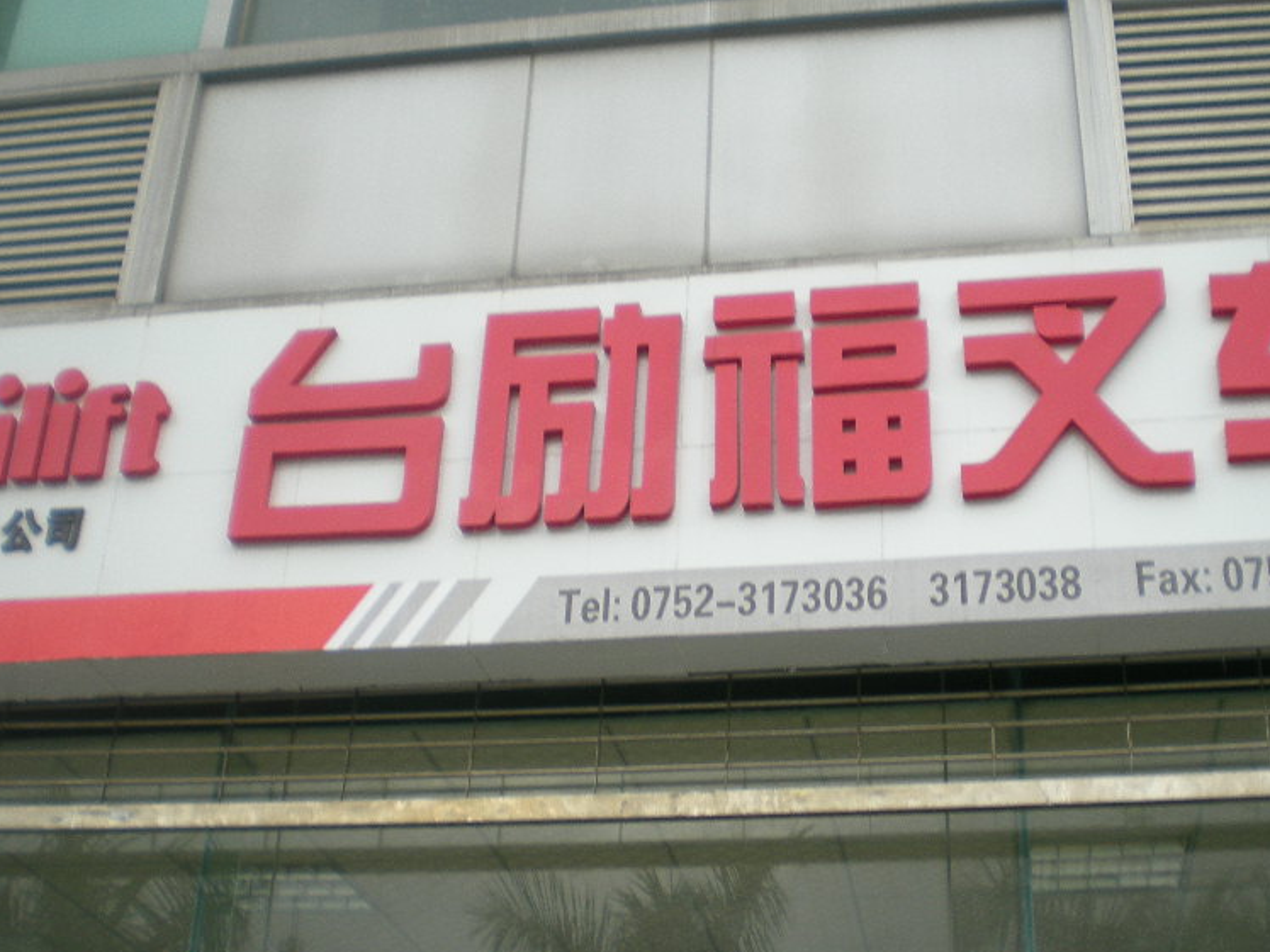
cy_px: 557
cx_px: 733
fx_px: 1908
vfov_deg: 28.0
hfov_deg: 36.7
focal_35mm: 52
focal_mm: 6.3
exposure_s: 1/152
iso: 50
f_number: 3.1
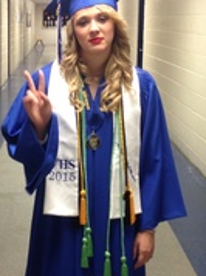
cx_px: 37
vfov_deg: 22.0
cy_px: 140
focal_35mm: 89
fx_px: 708
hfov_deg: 16.4
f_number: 2.4
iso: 80
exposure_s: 1/20
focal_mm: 4.12
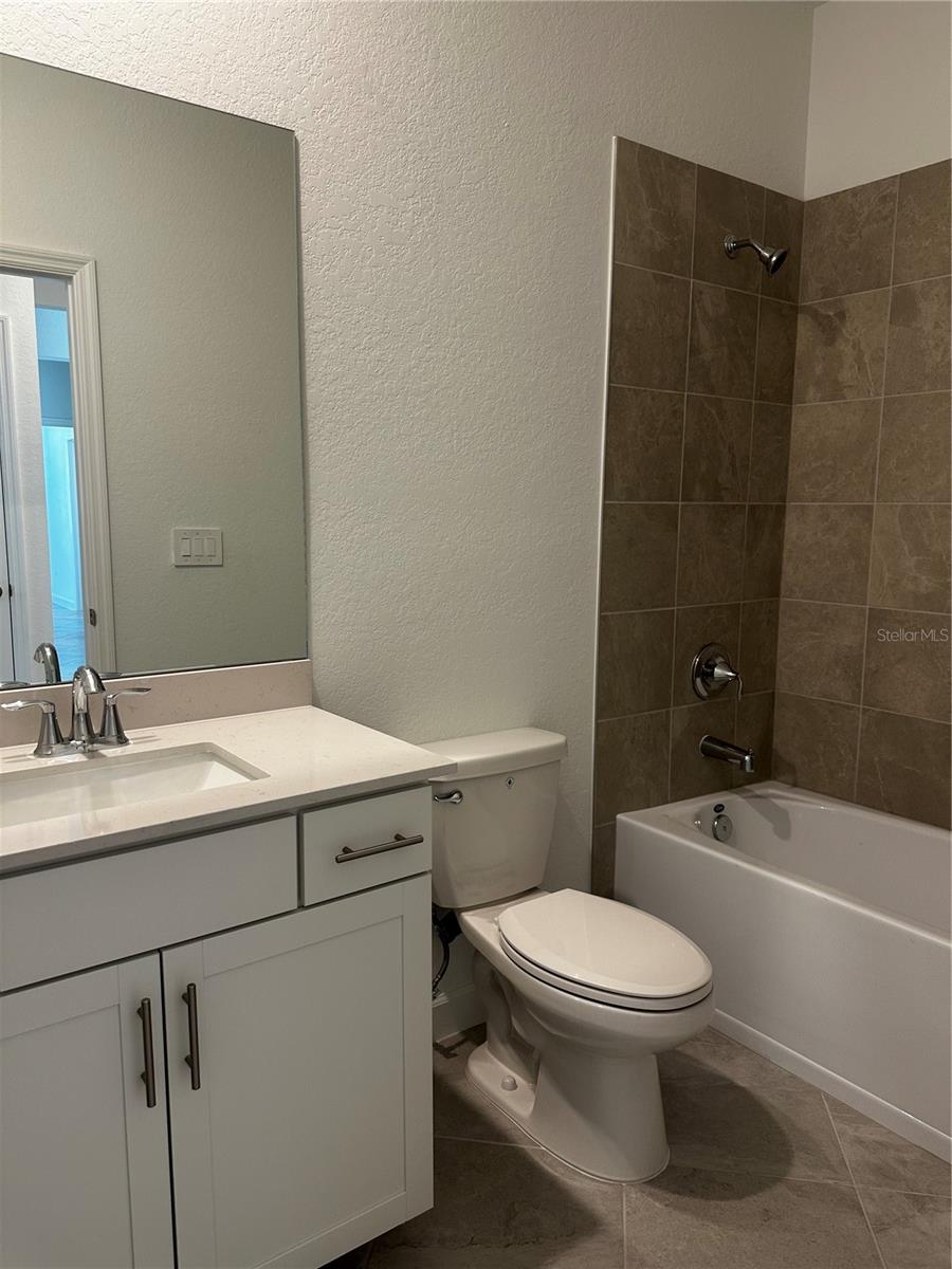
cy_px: 634
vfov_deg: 71.6
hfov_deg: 56.8
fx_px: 880
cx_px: 476
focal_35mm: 24
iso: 125
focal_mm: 6.86
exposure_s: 1/60
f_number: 1.78
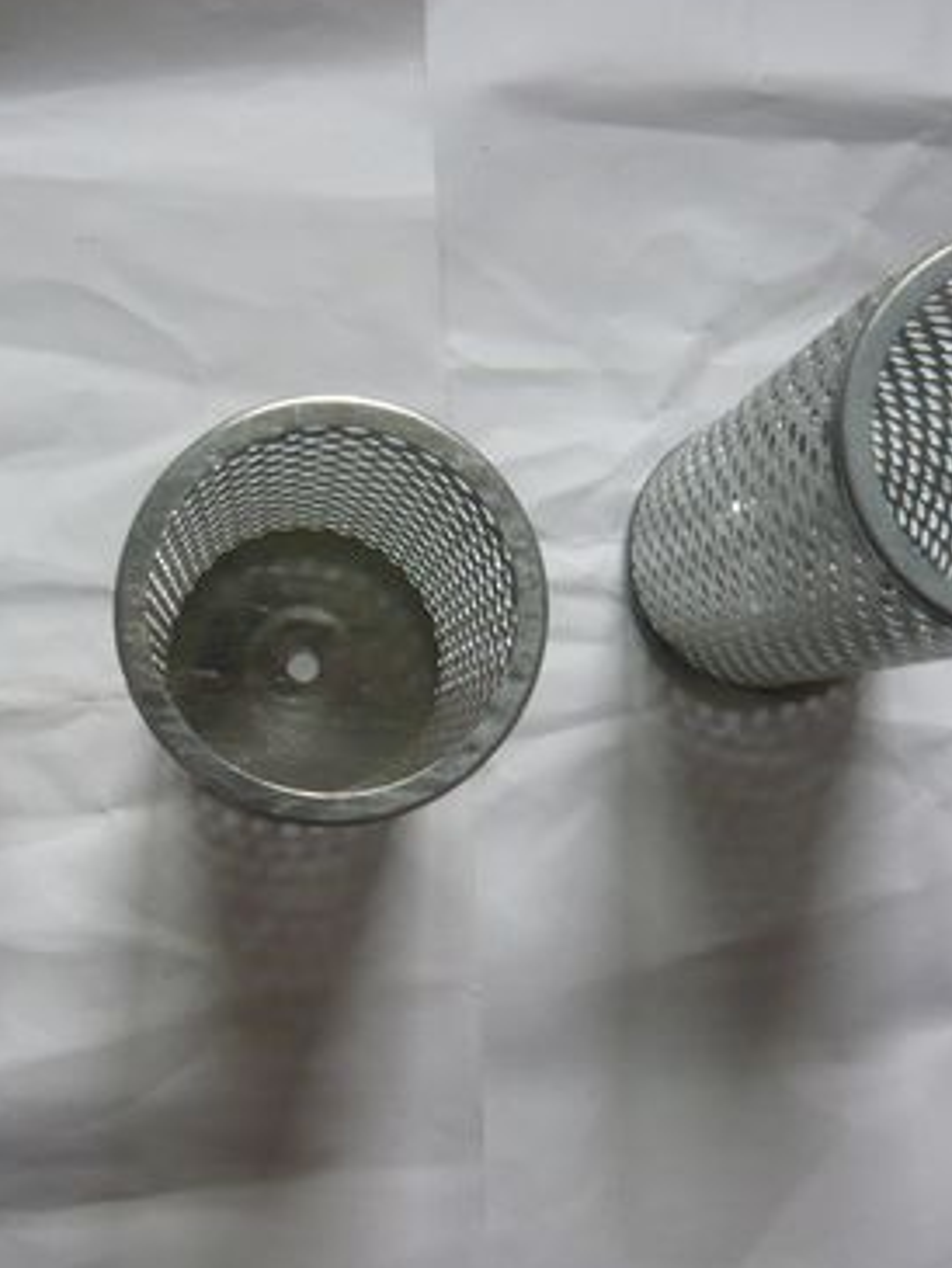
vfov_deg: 41.1
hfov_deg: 31.2
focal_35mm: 46
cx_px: 281
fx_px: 1686
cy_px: 733
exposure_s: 1/30
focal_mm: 4.6
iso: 200
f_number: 2.8
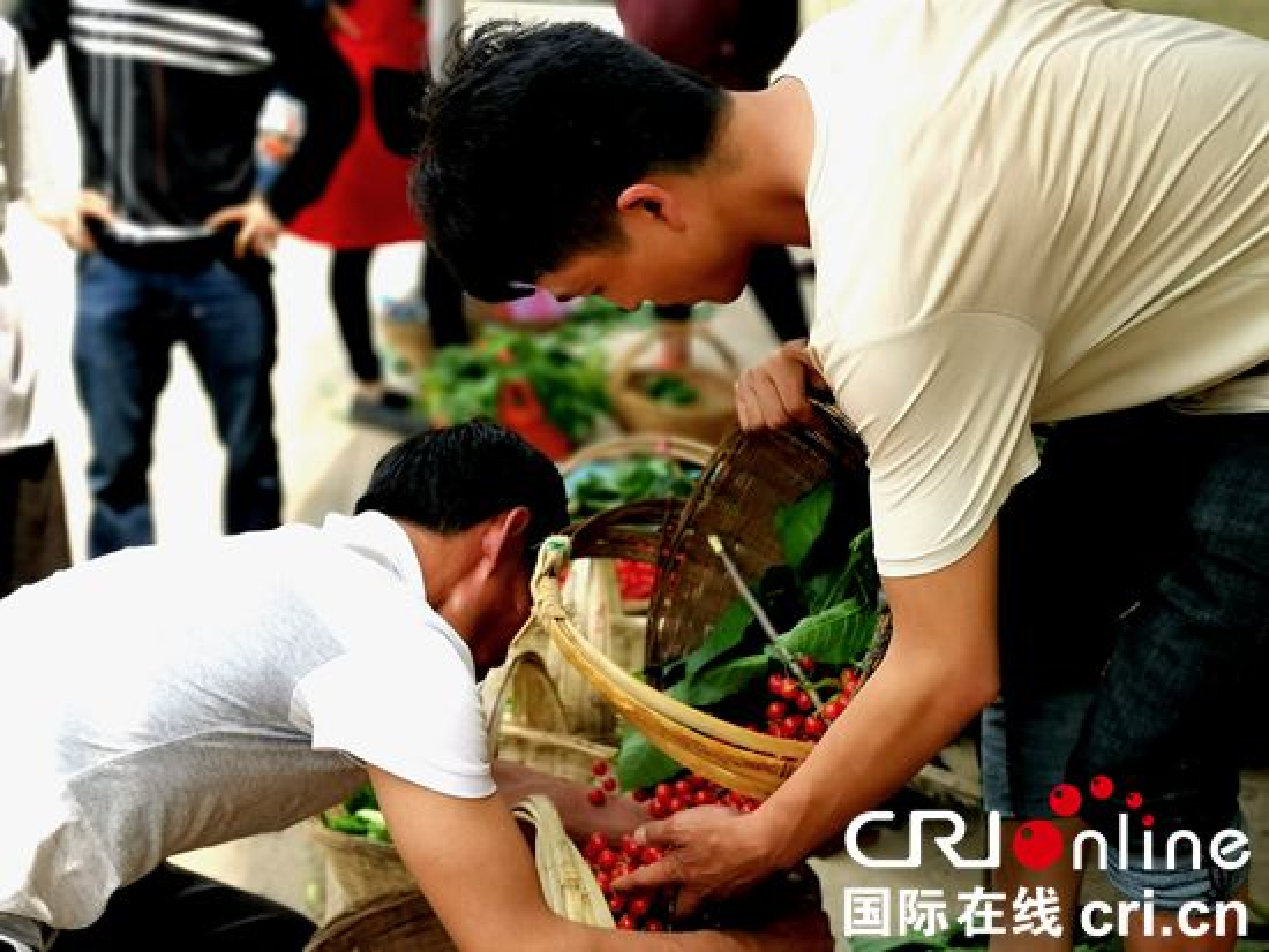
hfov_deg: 35.5
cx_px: 634
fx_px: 1980
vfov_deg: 27.1
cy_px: 476
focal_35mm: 54
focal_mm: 5.58
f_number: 4
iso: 50
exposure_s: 1/579
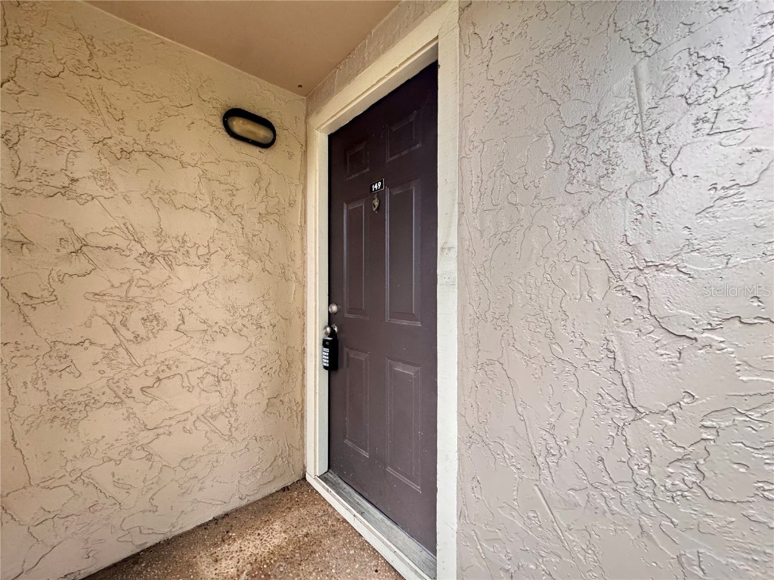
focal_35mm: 14
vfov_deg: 85.7
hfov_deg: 102.1
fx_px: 313
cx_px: 387
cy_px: 290
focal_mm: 2.22
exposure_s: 1/75
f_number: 2.2
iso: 320
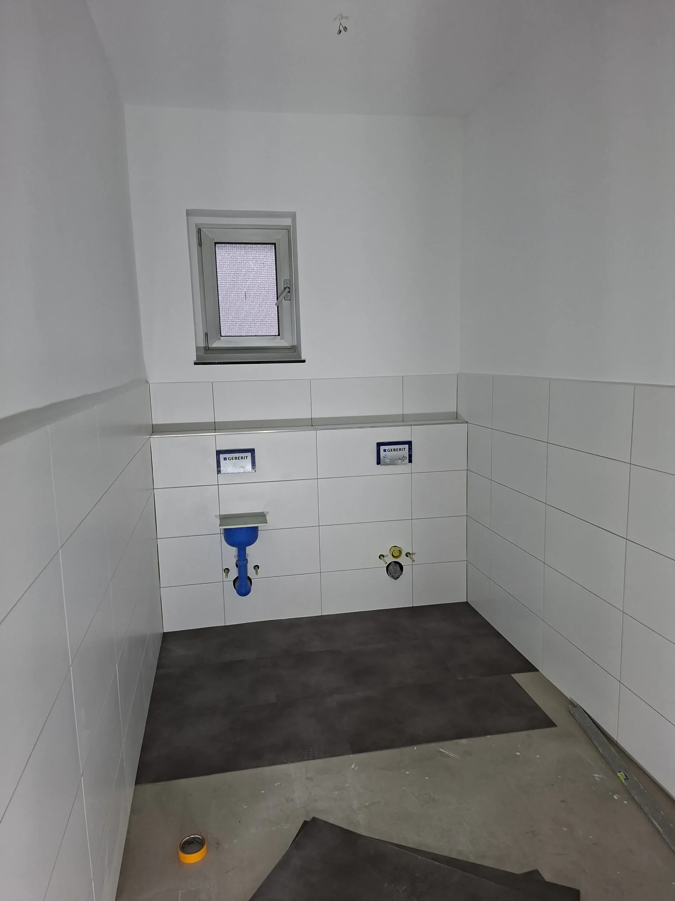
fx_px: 598
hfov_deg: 58.9
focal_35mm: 23
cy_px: 450
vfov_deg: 73.9
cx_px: 338
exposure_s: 1/120
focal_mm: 5.54
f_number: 1.8
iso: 125
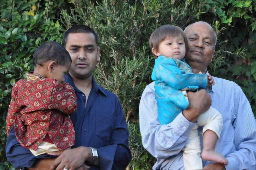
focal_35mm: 105
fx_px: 746
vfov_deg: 13.0
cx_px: 128
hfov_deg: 19.5
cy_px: 85
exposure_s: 1/60
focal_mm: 70
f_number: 5.6
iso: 400
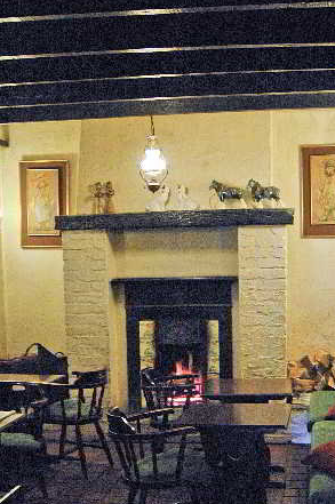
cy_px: 329
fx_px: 686
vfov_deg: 40.0
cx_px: 227
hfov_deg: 27.3
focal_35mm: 49
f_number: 4
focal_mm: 24
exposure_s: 1/20
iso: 1250
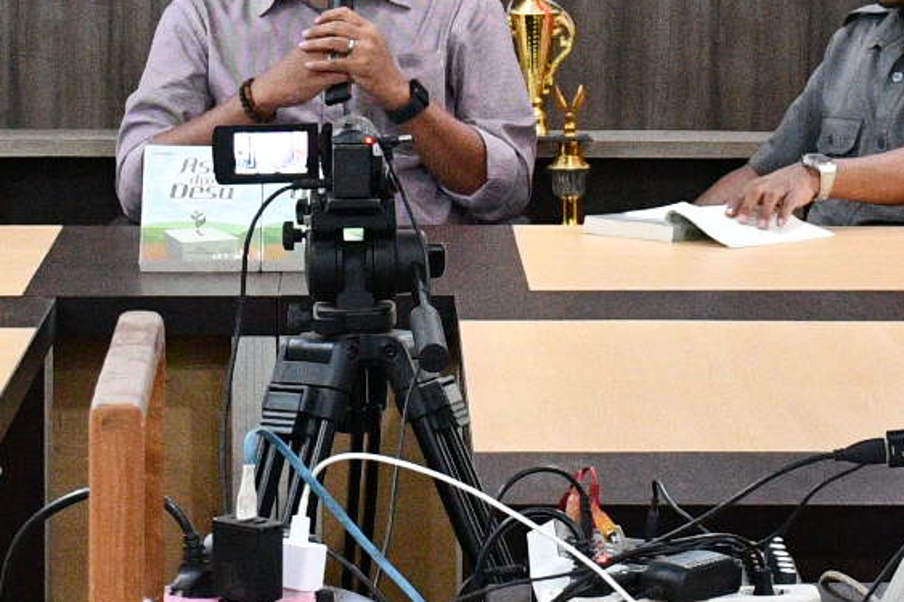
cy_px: 21
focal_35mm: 193
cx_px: 719
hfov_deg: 10.6
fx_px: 4845
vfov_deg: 7.1
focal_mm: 26
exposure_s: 1/45
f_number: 5.6
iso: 4500
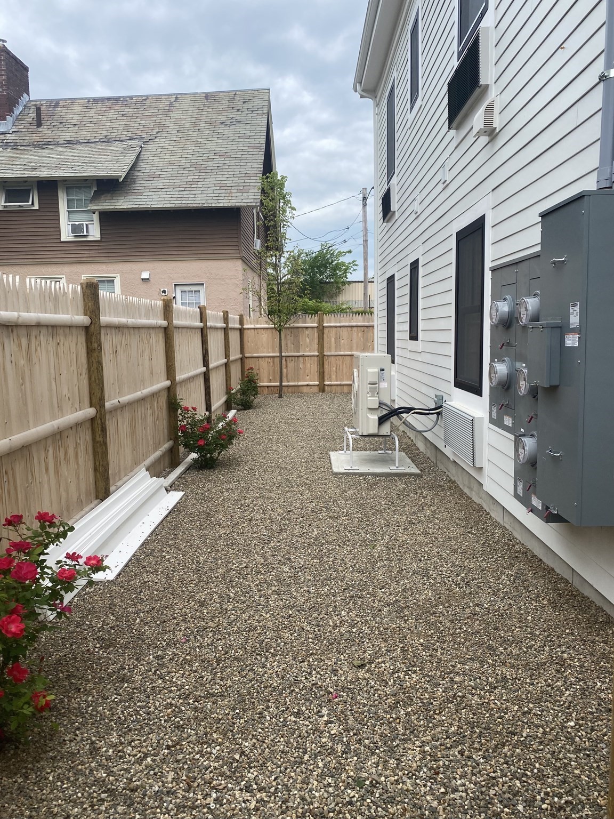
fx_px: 615
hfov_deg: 53.1
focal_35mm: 26
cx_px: 307
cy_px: 410
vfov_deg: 67.3
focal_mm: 4.25
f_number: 1.8
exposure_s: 1/1377
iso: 32
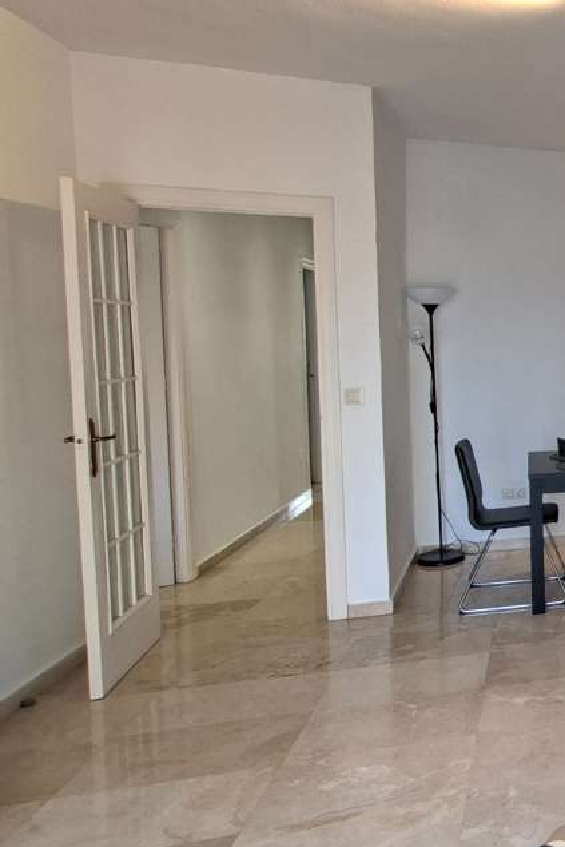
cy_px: 384
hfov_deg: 27.7
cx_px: 852
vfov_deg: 58.6
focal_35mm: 32
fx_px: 753
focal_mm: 1.74
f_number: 2.2
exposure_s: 1/40
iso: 50
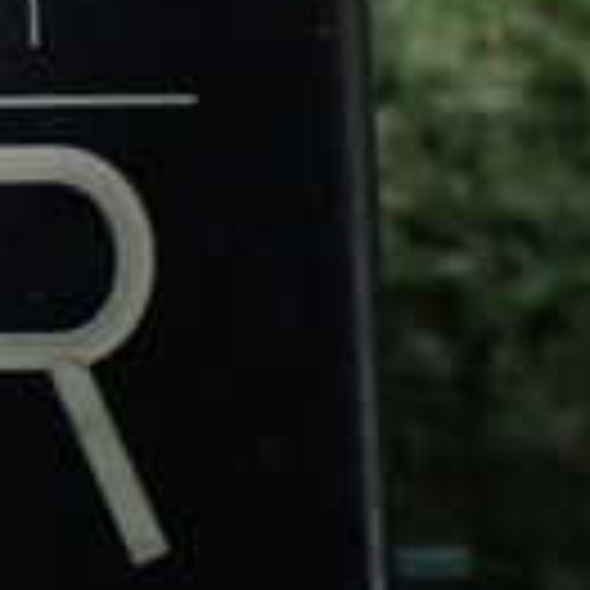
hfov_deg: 13.0
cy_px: 117
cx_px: -468
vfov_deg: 14.3
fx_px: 2333
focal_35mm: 121
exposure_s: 1/50
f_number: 2.3
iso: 800
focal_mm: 5.4
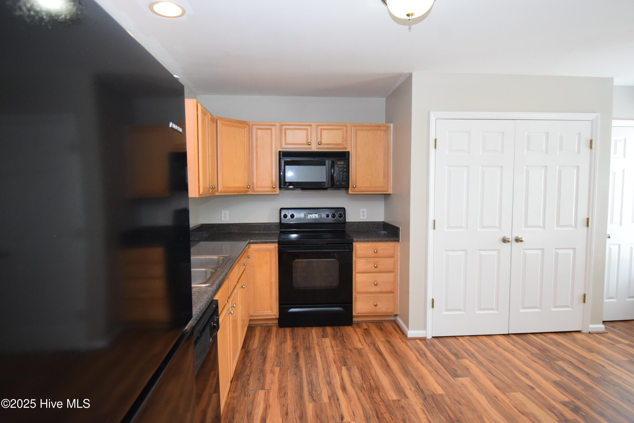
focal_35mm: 20
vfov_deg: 63.2
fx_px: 343
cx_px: 317
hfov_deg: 85.4
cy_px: 212
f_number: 5
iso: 1100
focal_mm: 13
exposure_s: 1/60
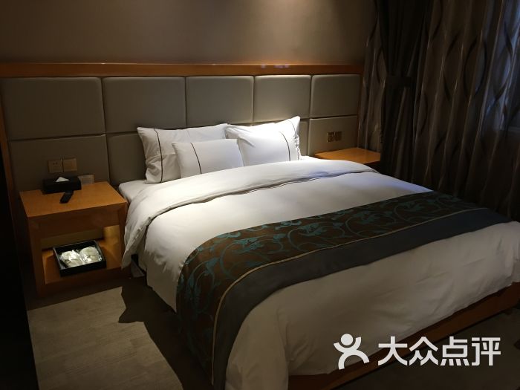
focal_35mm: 29
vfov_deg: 48.2
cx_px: 260
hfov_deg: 61.7
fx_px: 436
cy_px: 195
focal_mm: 4.15
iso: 100
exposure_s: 1/10
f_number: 2.2
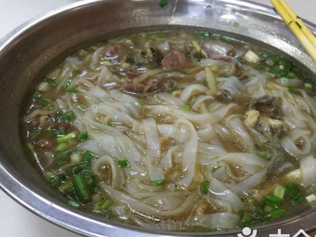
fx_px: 310
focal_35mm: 34
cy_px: 128
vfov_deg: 41.8
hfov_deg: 53.7
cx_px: 185
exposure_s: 1/10
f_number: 2.2
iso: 100
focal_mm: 4.15
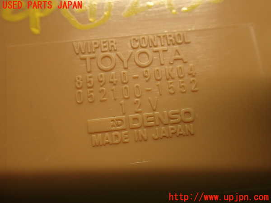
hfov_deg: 56.8
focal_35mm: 32
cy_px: 102
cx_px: 136
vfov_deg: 44.2
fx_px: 251
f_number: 2.4
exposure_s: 1/30
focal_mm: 5.79
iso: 200
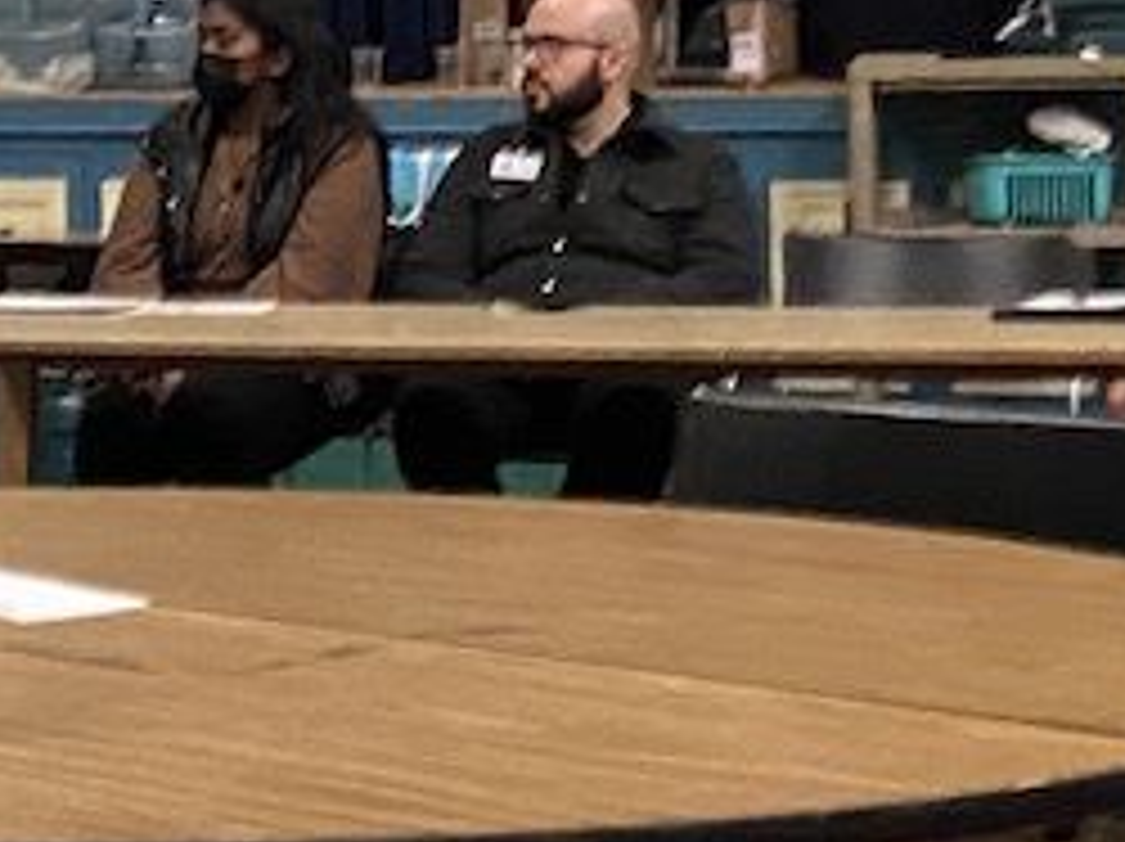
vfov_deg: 11.8
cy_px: 104
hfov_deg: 15.4
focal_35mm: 125
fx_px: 4059
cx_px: -81
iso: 1000
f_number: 1.8
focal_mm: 4.25
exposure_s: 1/30
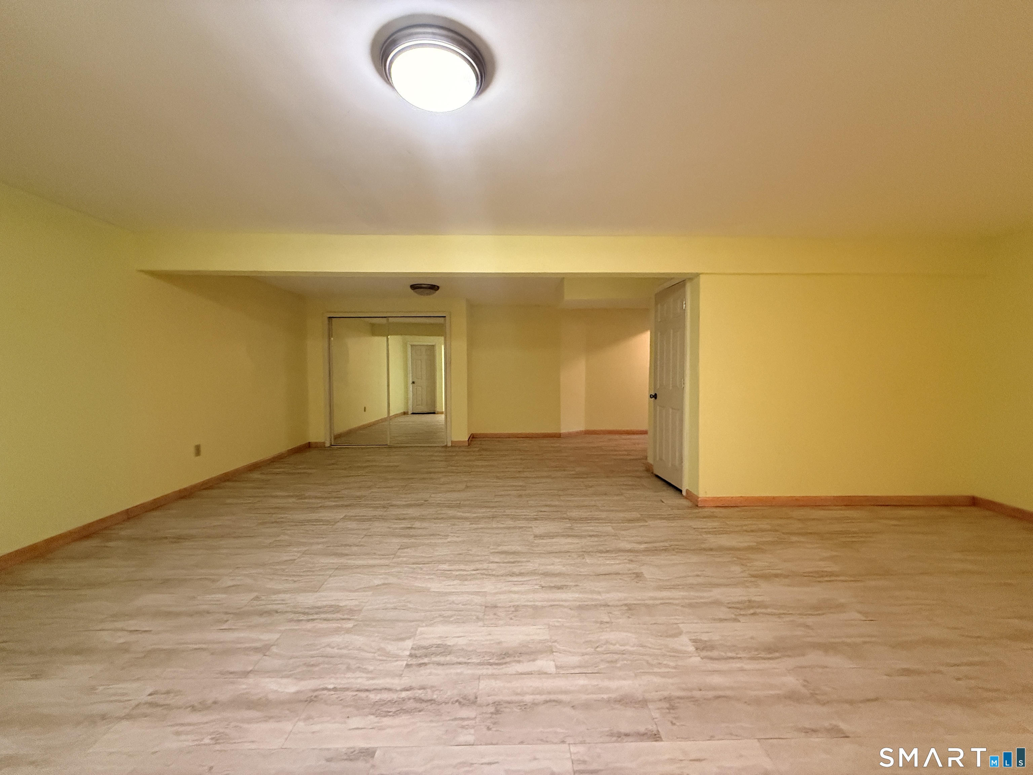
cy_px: 388
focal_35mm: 14
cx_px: 516
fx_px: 418
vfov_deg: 85.7
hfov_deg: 102.1
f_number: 2.2
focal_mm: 2.22
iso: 1000
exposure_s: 1/60
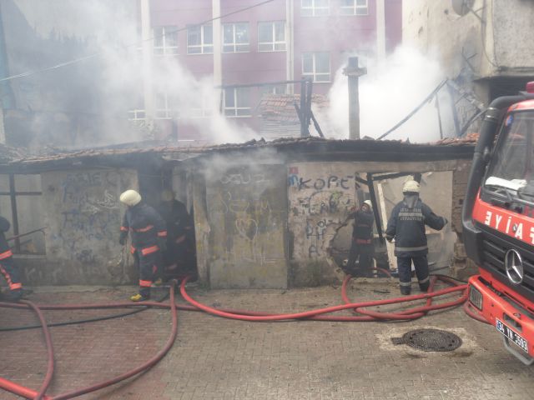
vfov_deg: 41.8
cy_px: 200
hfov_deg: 54.0
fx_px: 524
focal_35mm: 34
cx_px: 267
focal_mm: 6
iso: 80
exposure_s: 1/125
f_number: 2.8
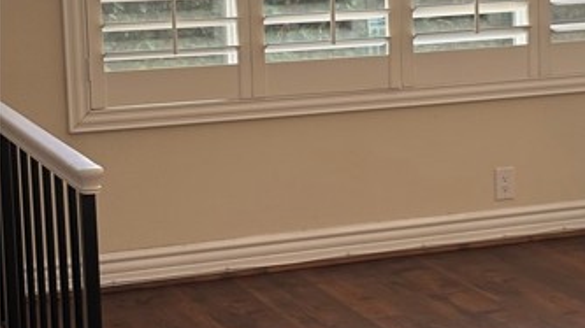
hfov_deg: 19.5
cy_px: 95
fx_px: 1690
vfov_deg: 11.1
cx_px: 420
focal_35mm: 109
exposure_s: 1/65
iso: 50
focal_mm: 5.96
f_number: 1.6
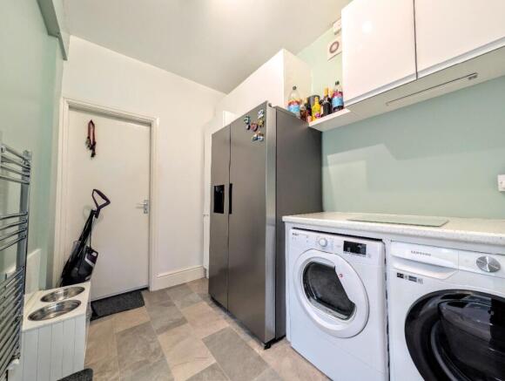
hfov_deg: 110.4
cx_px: 252
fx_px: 175
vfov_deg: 94.7
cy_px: 190
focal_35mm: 12
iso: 87
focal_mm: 2.02
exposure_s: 1/16.7
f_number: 1.7
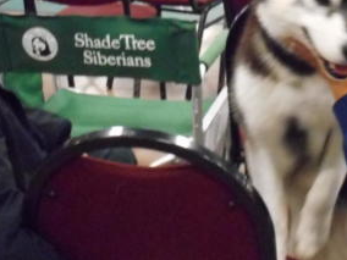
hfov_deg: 18.7
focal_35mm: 104
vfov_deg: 14.2
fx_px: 1043
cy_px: 62
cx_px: 279
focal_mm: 10.5
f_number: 5.1
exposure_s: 1/13
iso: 1600
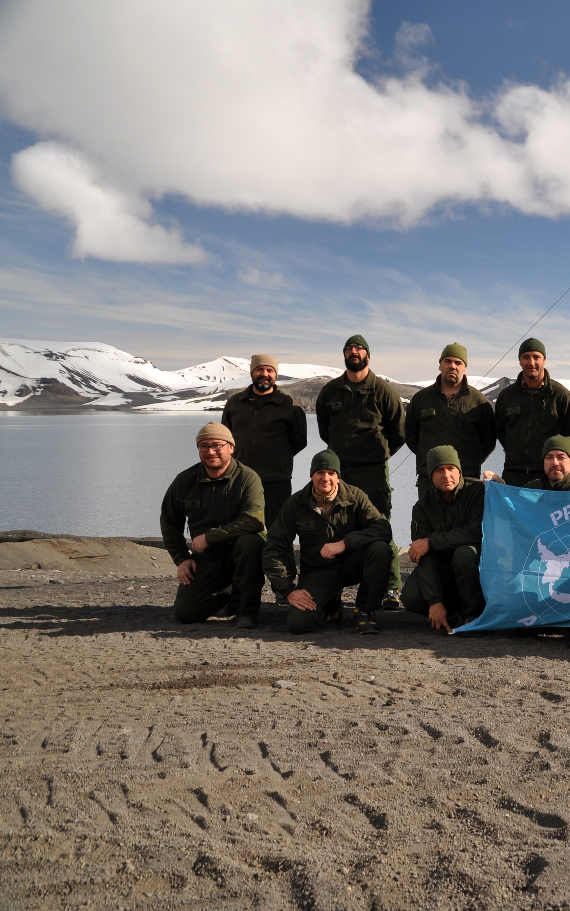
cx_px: 680
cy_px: 455
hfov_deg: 29.7
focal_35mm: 37
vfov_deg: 52.7
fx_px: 919
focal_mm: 16
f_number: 7.1
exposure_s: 1/200
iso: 200
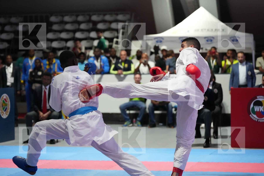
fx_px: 748
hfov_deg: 20.0
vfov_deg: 13.4
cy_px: 88
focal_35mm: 102
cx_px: 132
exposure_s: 1/800
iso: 8000
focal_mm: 102
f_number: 2.8
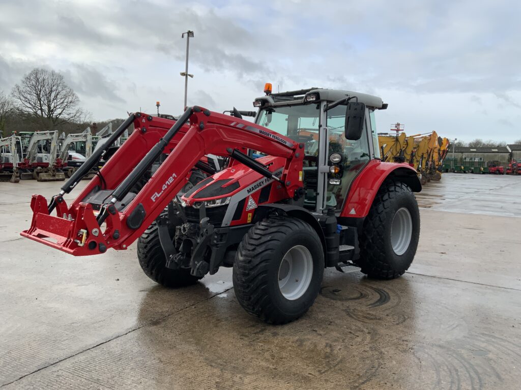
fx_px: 436
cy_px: 195
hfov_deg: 61.7
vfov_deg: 48.2
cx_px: 260
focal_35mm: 29
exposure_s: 1/792
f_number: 1.8
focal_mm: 3
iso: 16
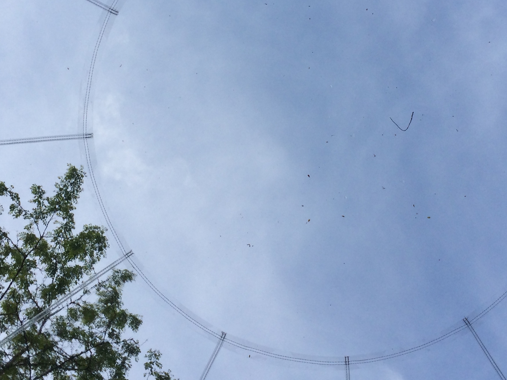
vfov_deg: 26.8
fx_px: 791
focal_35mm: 54
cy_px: 109
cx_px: 265
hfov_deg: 35.5
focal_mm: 4.15
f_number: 2.2
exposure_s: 1/1140
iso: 32
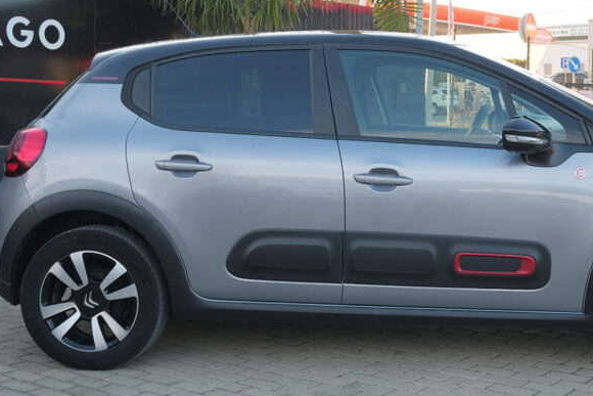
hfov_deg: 33.1
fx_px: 989
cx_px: 397
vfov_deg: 22.6
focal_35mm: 60
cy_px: 187
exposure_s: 1/100
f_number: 8
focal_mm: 22.8
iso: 500
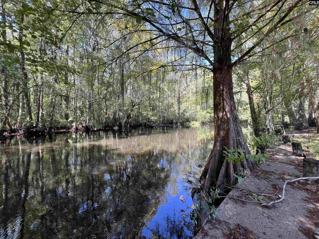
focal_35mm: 13
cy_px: 120
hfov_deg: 106.2
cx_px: 160
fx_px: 120
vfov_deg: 89.9
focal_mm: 1.57
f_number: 1.8
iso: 40
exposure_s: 1/99
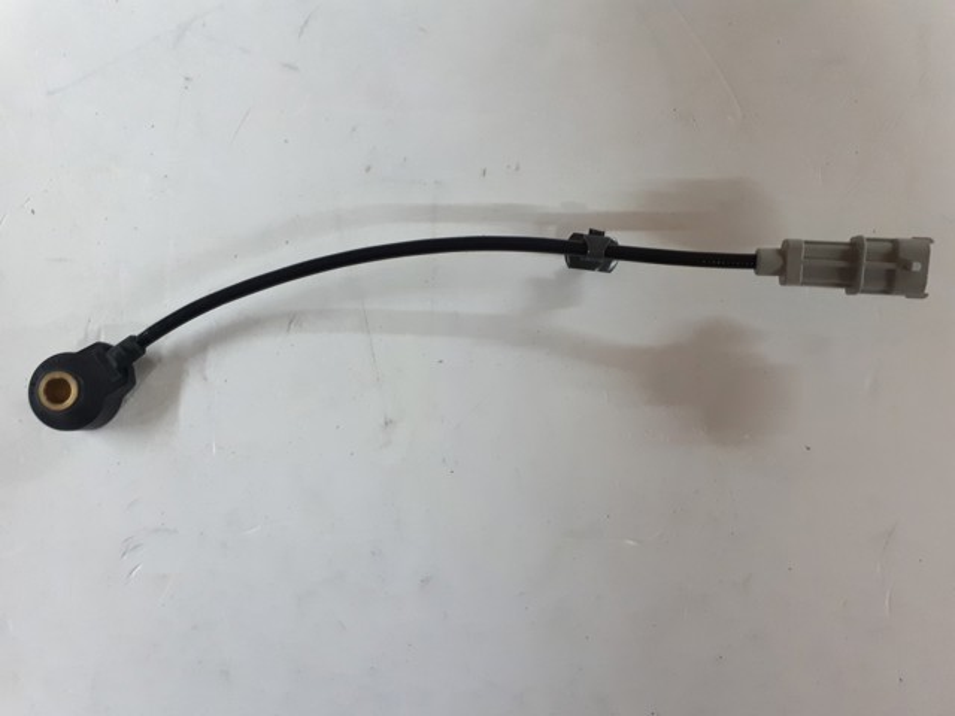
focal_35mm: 27
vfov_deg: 51.4
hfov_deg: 65.3
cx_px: 478
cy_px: 358
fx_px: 745
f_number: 1.9
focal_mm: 3.6
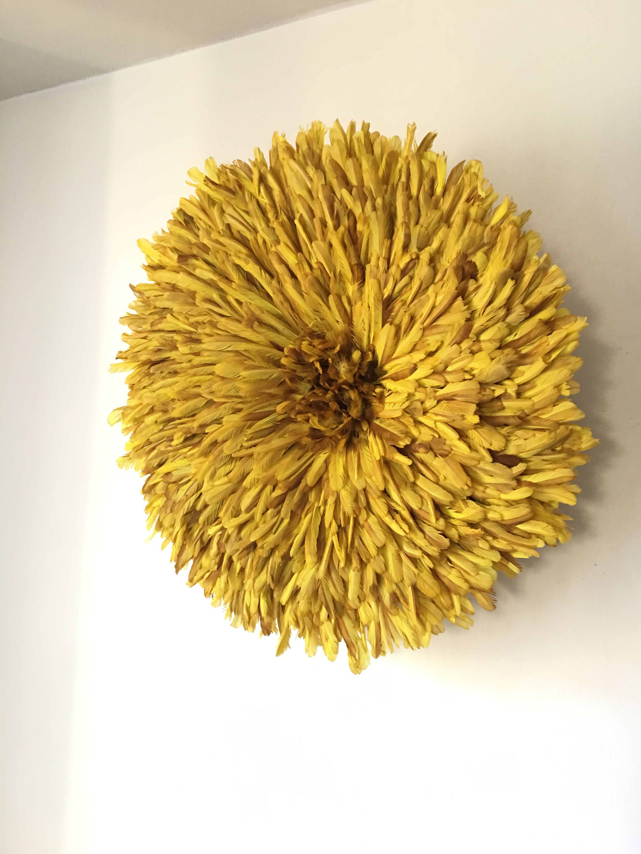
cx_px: 320
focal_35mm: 29
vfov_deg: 61.7
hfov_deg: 48.2
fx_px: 716
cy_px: 427
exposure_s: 1/17
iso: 80
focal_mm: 4.15
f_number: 2.2
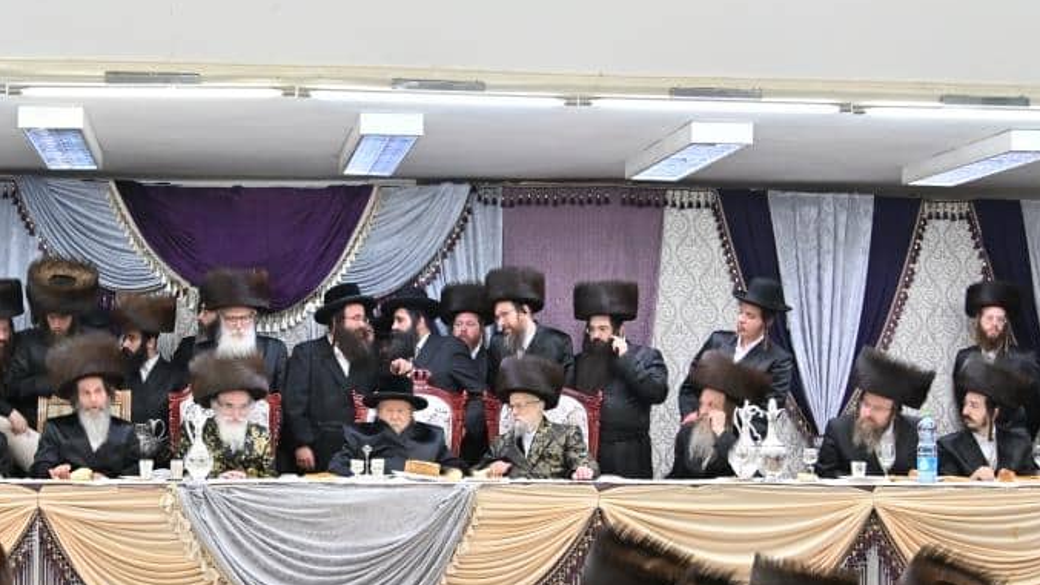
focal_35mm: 57
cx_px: 330
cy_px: 441
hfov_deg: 36.2
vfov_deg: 20.9
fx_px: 1572
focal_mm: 24
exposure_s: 1/160
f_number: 4
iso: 500
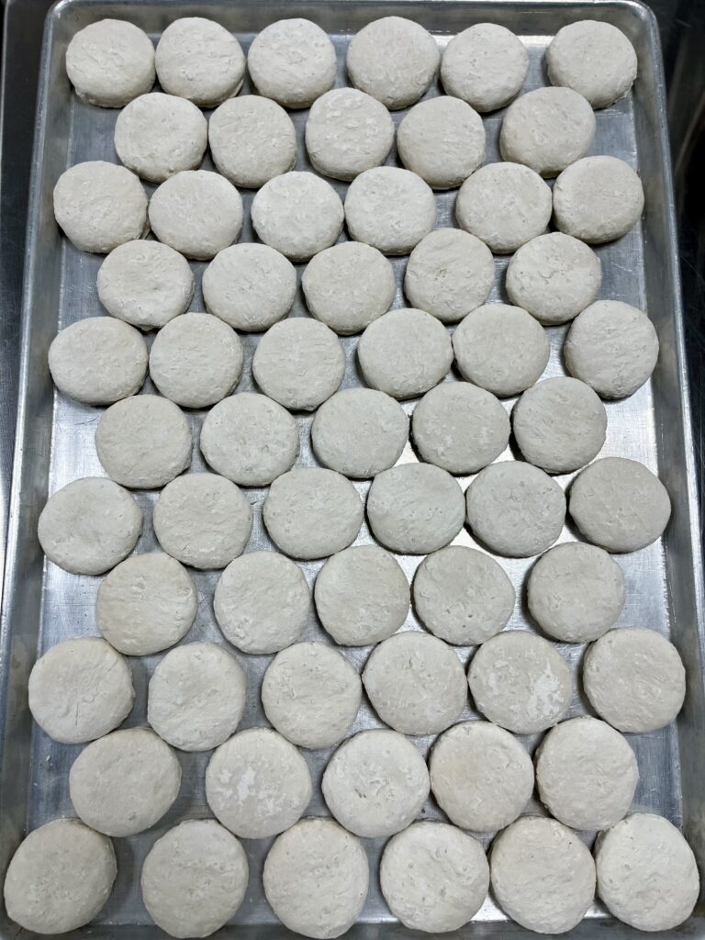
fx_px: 706
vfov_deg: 67.3
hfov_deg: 53.1
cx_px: 352
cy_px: 470
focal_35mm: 26
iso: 40
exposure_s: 1/153
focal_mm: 5.1
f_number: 1.6
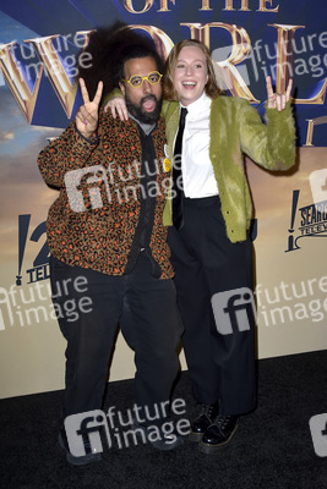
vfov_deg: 46.4
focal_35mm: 42
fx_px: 572
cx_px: 164
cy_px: 244
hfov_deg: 31.9
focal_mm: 42
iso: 320
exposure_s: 1/250
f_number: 6.3
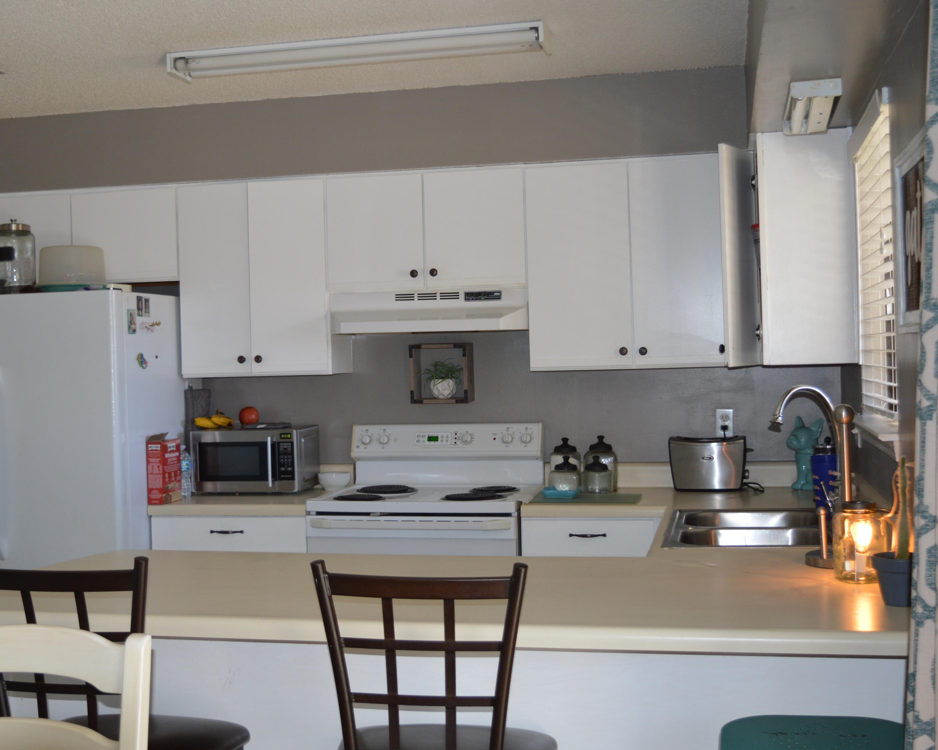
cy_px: 368
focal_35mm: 47
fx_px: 1293
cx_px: 432
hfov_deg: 39.8
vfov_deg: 32.4
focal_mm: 27
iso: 400
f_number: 4
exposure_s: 1/60
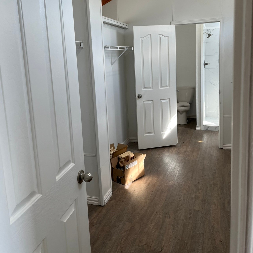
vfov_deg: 52.0
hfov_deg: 52.5
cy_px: 96
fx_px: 256
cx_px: 126
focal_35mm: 31
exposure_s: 1/120
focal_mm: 5.1
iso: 40
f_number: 1.6
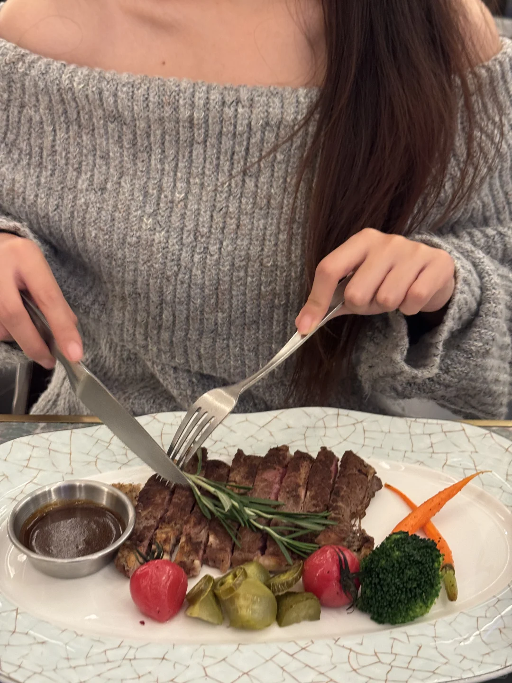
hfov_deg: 30.3
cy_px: 342
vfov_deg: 39.7
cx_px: 256
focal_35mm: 48
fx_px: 947
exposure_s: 1/33
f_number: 1.78
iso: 320
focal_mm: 6.76
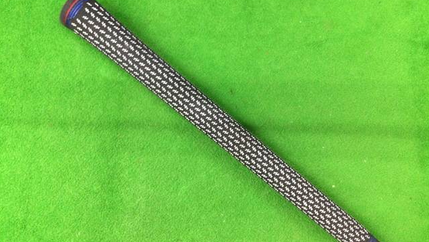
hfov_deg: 58.0
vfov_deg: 34.7
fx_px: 387
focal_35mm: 34
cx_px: 214
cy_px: 130
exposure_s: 1/30
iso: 160
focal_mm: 3.3
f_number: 2.4
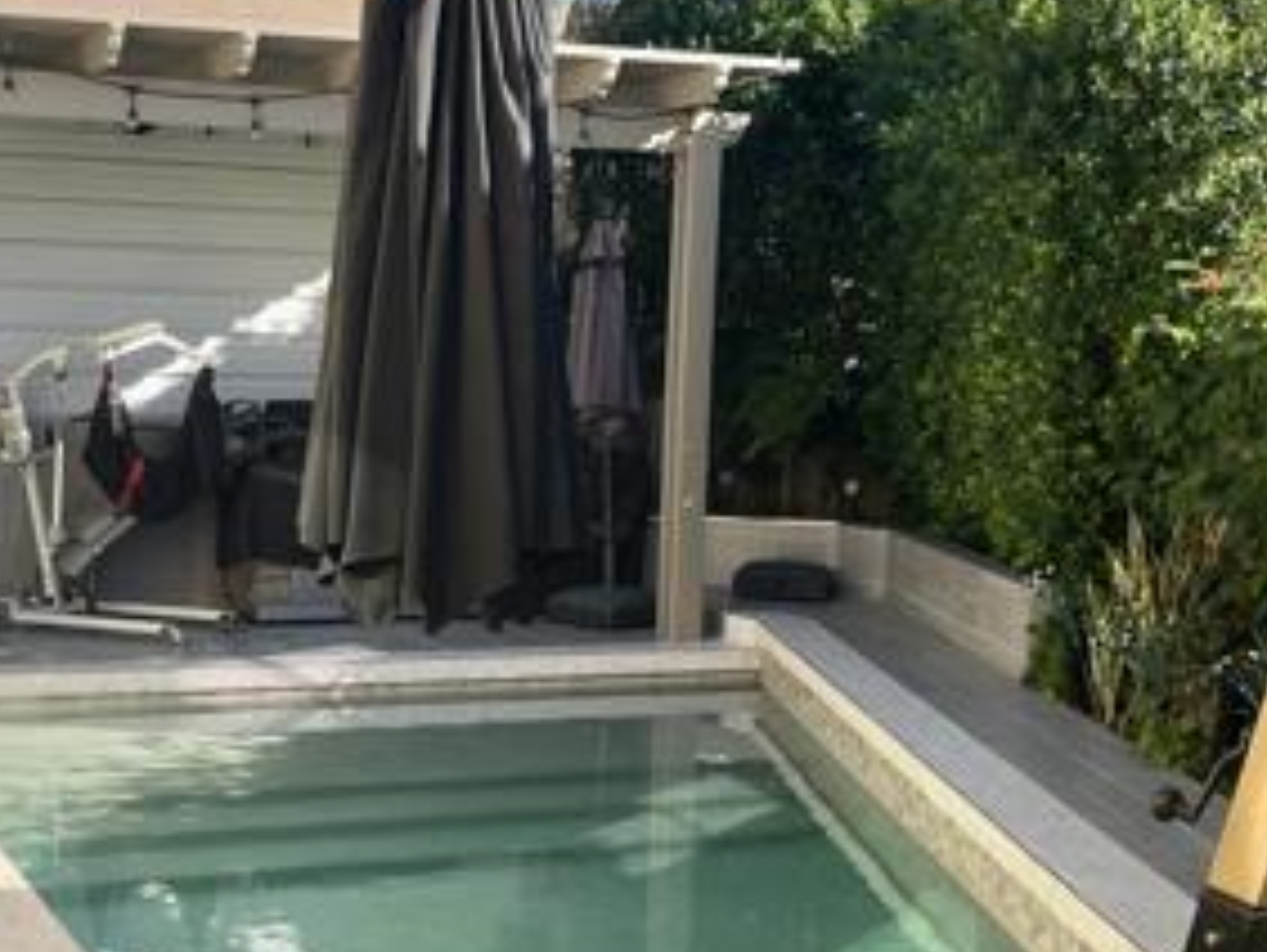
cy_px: 579
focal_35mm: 59
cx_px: 431
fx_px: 2161
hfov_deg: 32.4
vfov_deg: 24.8
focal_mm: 5.1
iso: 50
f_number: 1.6
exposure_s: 1/1517
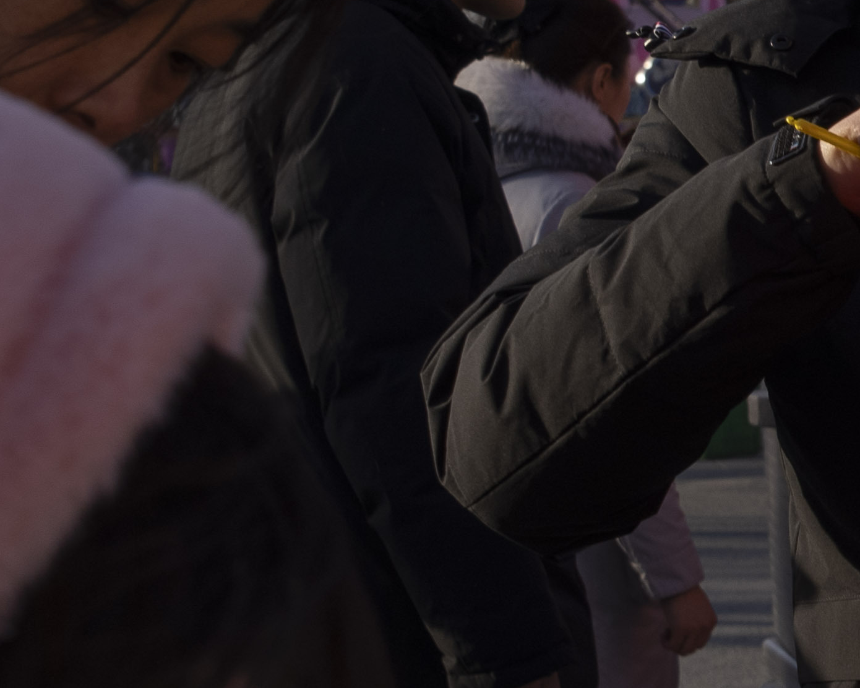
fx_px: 3563
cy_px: 580
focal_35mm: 140
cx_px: 1702
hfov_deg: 12.2
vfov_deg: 11.0
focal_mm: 24
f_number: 5.6
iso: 100
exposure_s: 1/400
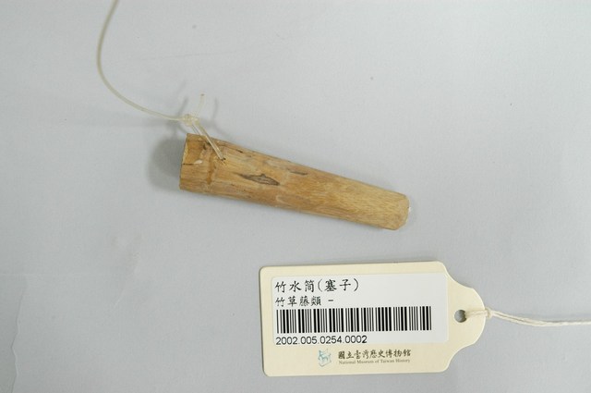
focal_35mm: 69
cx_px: 296
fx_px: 1131
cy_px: 196
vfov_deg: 19.7
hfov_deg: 29.3
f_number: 8
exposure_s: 1/6
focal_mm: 46
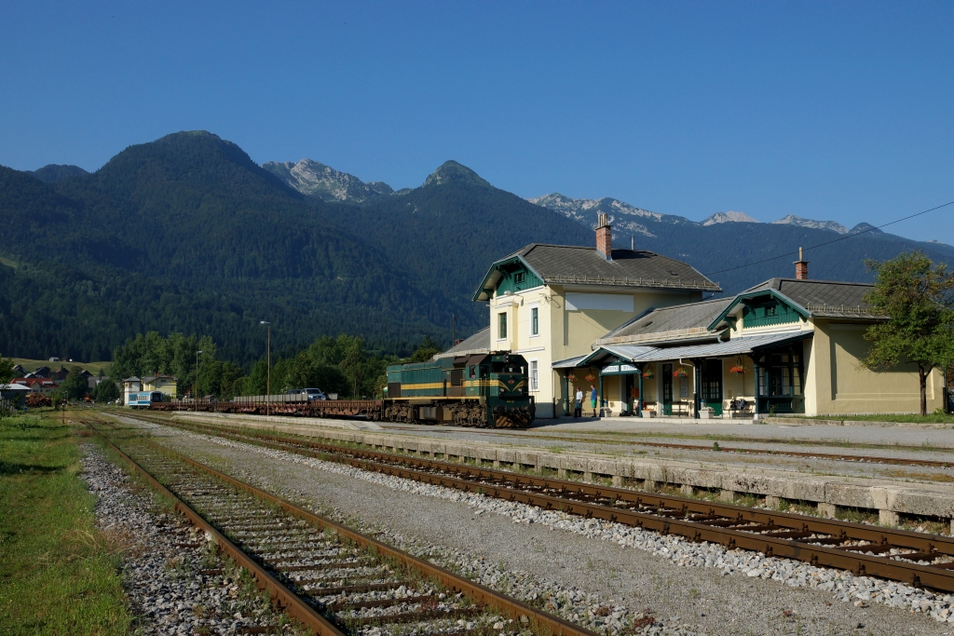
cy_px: 318
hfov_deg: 53.1
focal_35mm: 36
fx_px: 954
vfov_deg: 36.9
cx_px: 477
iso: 200
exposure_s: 1/800
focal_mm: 24
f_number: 8
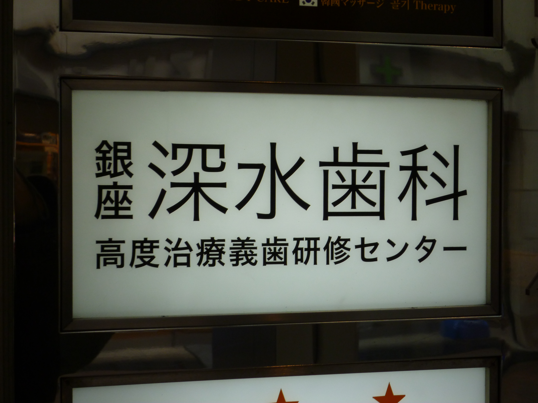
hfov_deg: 24.4
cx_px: 269
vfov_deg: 18.4
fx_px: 1243
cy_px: 202
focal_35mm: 80
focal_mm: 14.2
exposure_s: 1/60
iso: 160
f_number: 5.5
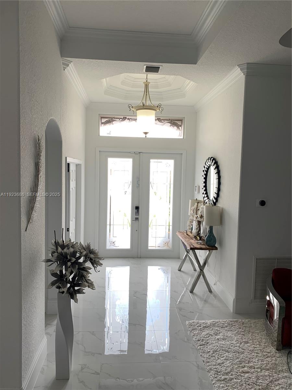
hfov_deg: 53.1
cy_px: 195
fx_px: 292
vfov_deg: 67.3
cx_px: 146
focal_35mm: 26
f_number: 1.8
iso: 32
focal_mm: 4.25
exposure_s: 1/120
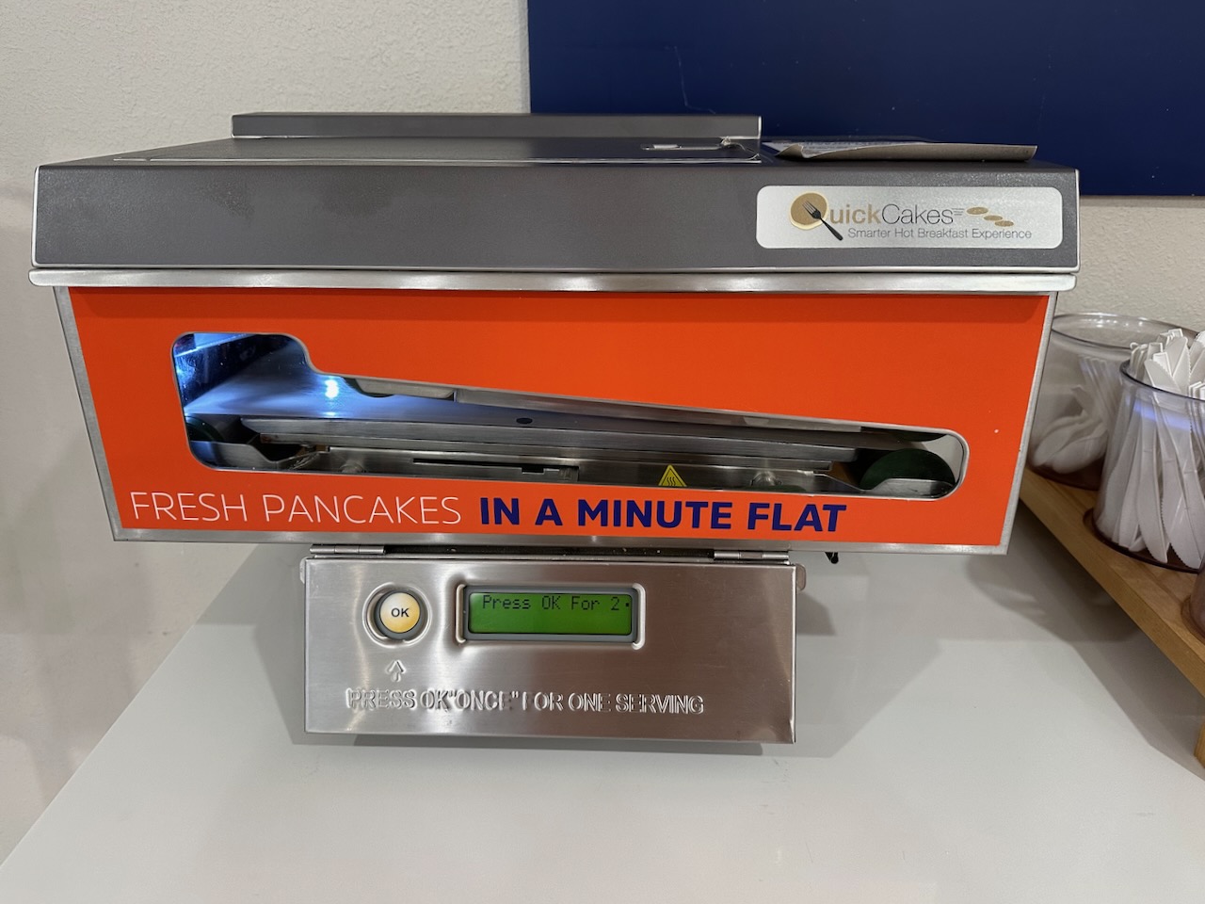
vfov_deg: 56.8
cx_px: 602
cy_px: 452
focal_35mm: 24
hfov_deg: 71.6
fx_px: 835
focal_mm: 6.86
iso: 250
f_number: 1.78
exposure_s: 1/60
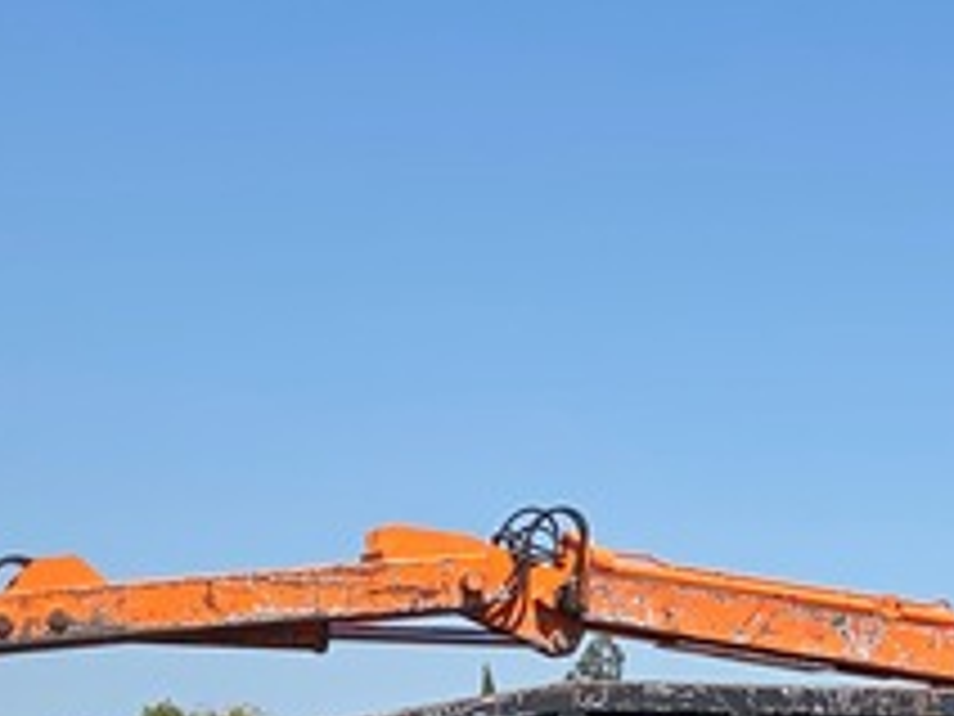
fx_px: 5264
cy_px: 399
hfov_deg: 10.2
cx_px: -148
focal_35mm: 191
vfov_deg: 7.8
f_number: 2
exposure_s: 1/2083
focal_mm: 6
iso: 20
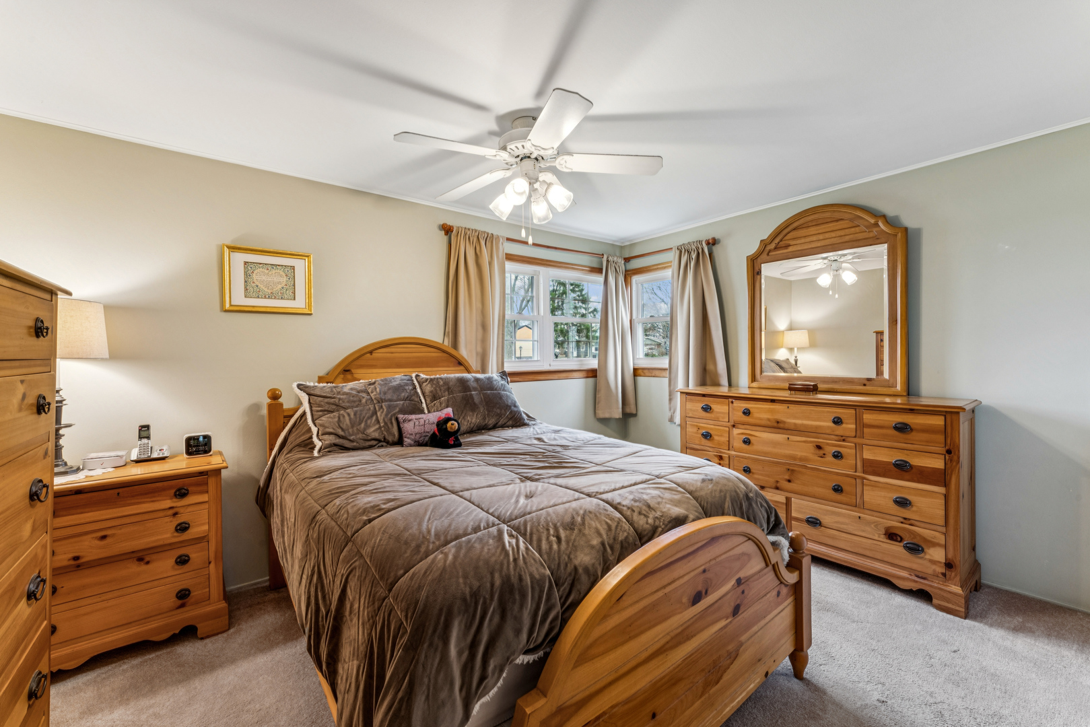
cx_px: 545
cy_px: 364
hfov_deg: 104.2
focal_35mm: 14
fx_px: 424
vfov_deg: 81.2
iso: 400
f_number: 13
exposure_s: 1/4
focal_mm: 14
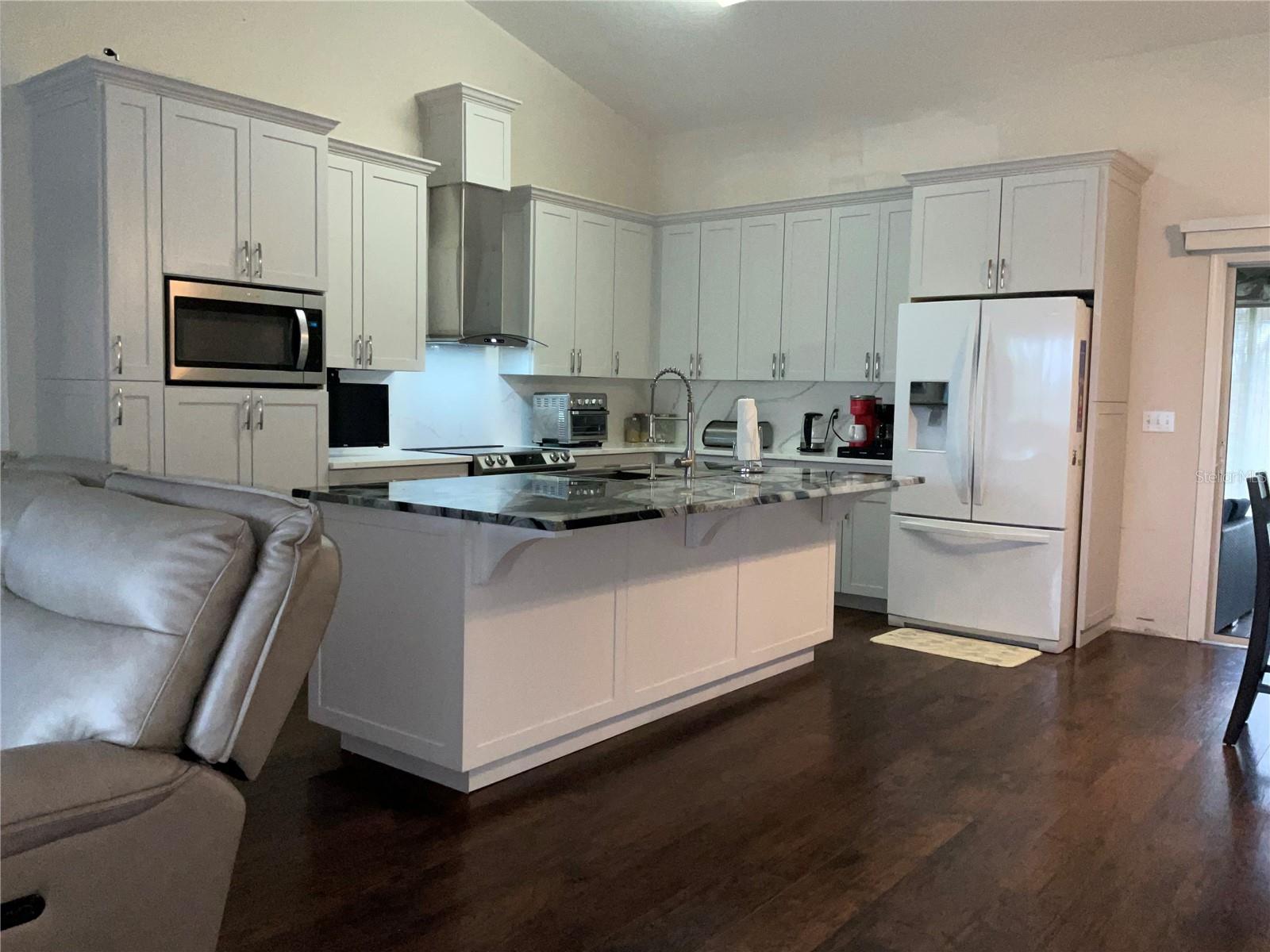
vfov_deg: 48.2
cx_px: 635
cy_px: 476
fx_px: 1064
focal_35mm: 29
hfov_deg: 61.7
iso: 125
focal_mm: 3
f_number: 1.8
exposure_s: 1/60
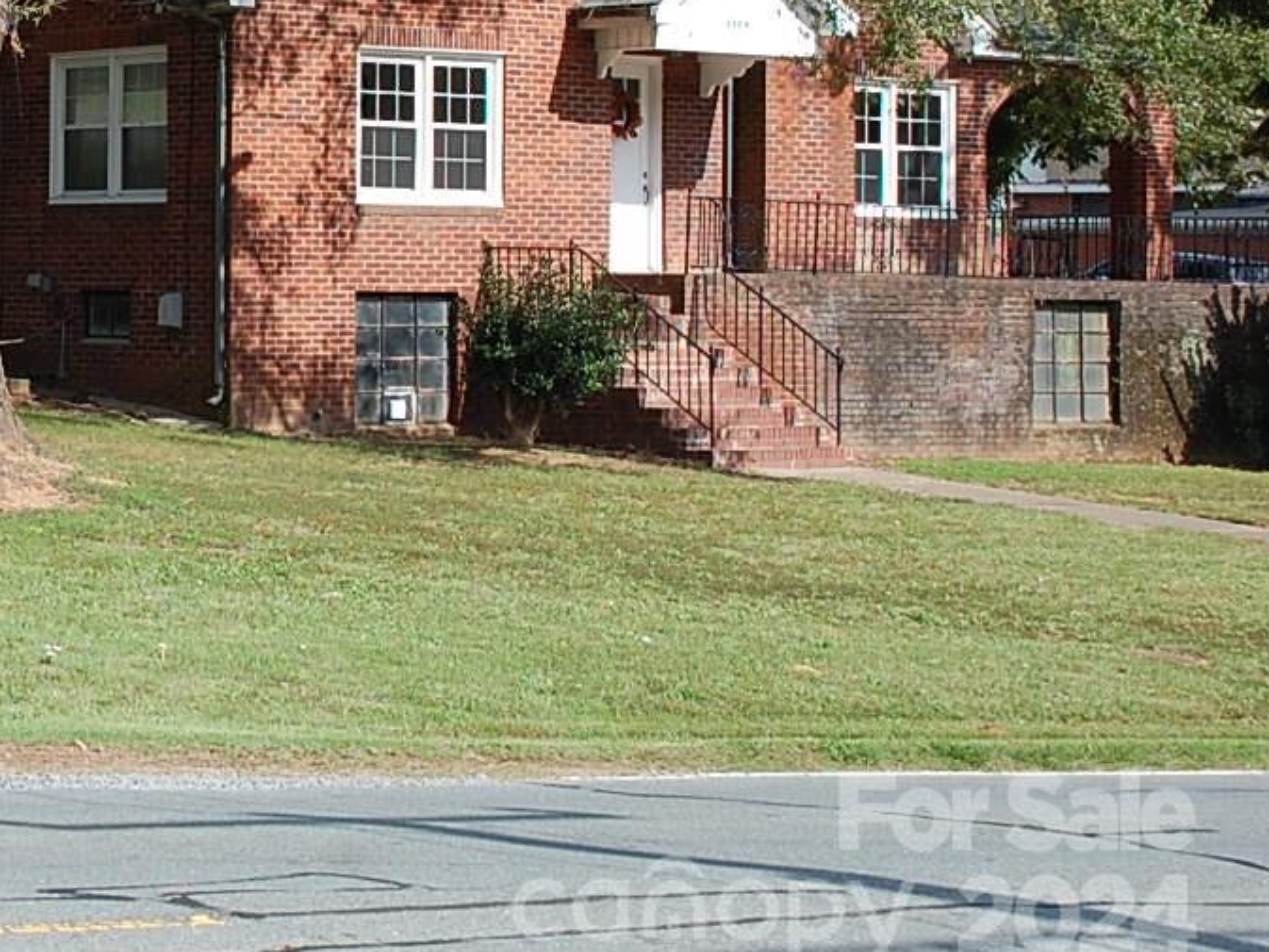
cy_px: 89
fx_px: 3777
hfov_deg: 18.4
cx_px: -123
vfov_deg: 14.2
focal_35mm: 103
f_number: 8
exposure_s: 1/250
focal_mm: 32
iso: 200
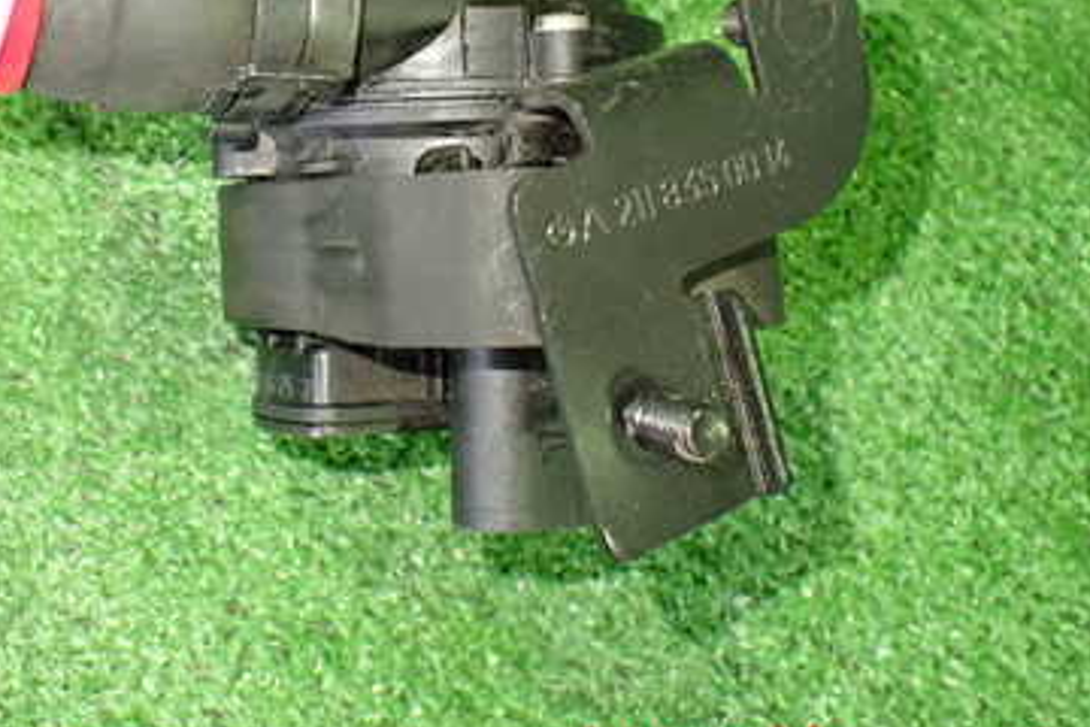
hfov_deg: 37.8
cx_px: 360
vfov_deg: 25.4
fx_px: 1574
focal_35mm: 52
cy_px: 115
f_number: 2.3
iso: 800
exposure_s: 1/30
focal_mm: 5.4
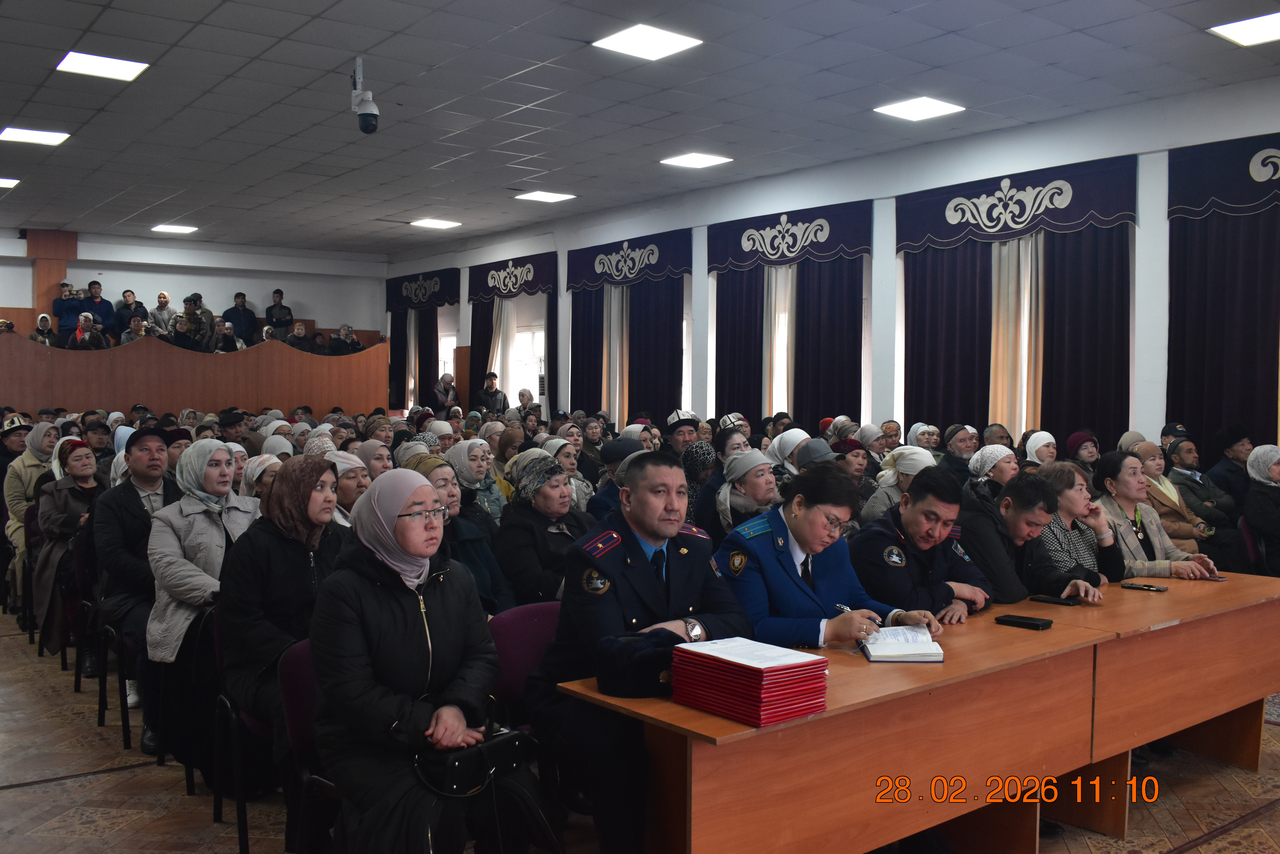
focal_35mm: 32
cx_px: 640
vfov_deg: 41.7
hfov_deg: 59.5
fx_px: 1120
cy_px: 427
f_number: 5.6
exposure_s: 1/60
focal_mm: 21
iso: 1600
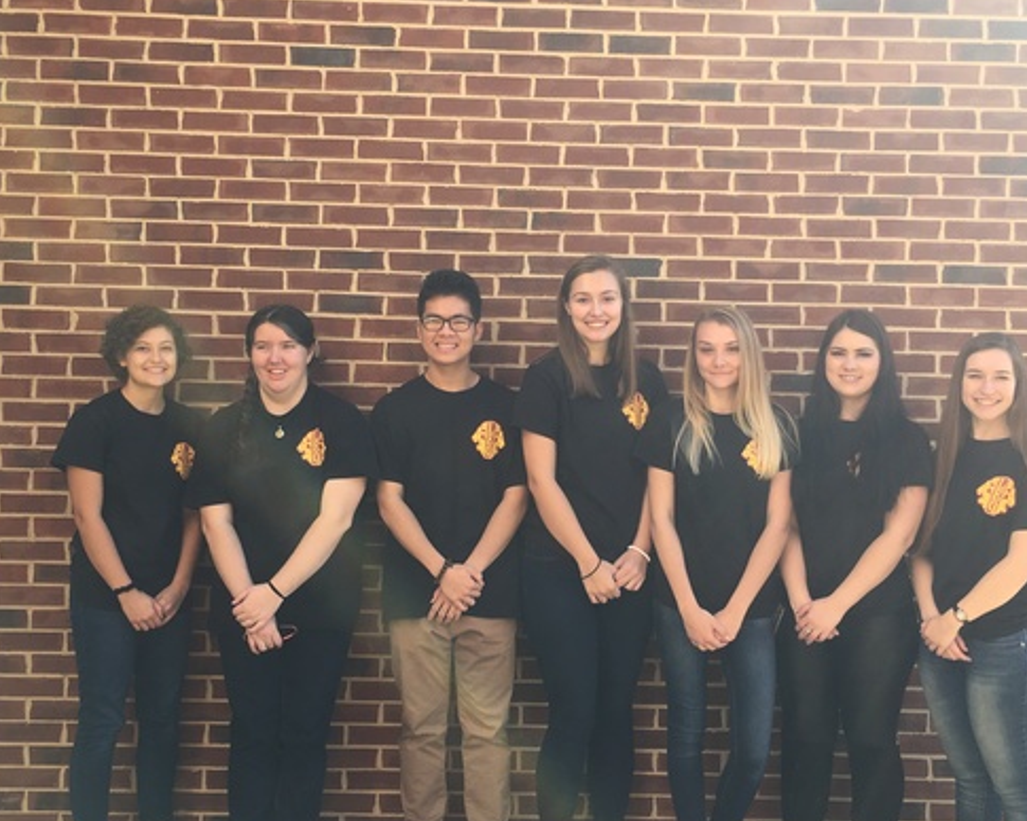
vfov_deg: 35.7
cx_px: 510
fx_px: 1277
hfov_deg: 43.8
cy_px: 434
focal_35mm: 42
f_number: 2.2
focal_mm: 4.15
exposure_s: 1/353
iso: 25
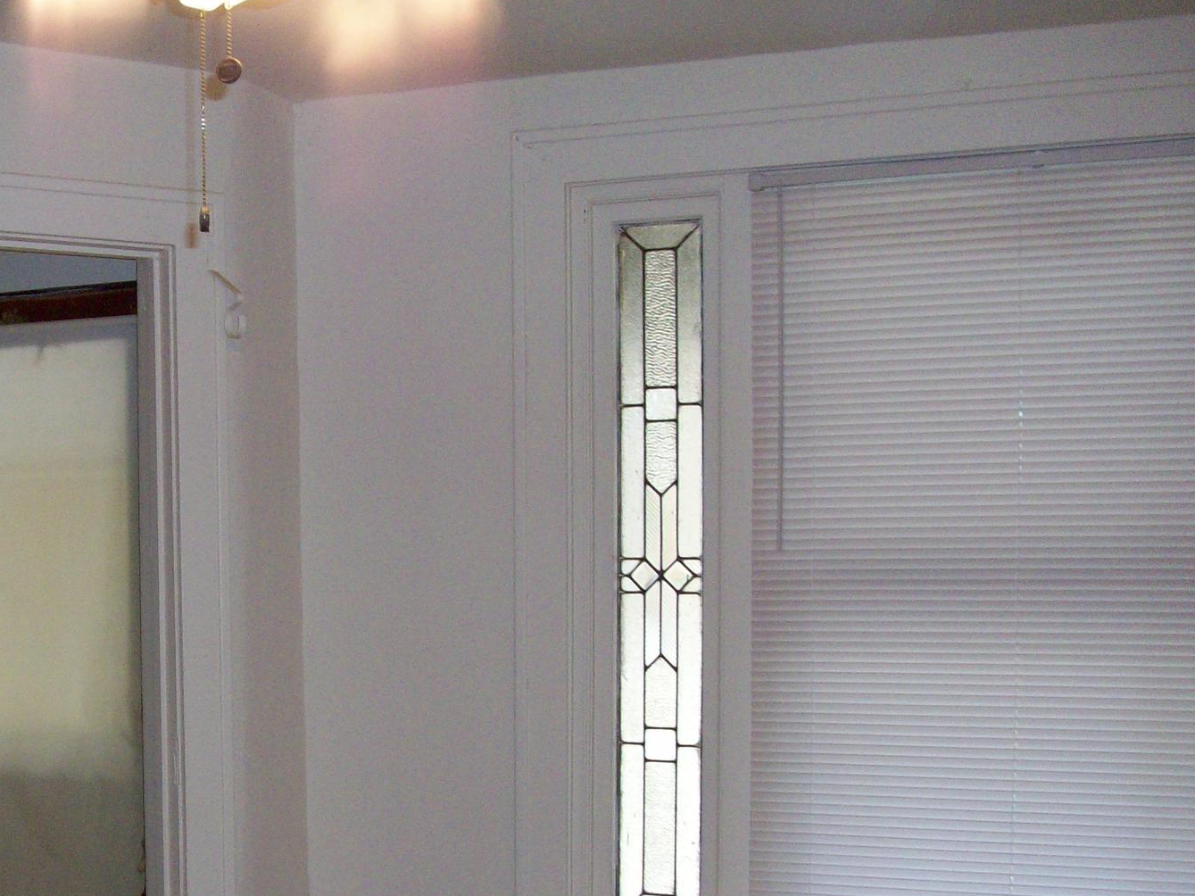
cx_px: 284
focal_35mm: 52
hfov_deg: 35.9
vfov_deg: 27.6
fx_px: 1795
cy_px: 676
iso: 160
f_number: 2.8
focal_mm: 5.7
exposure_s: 1/60
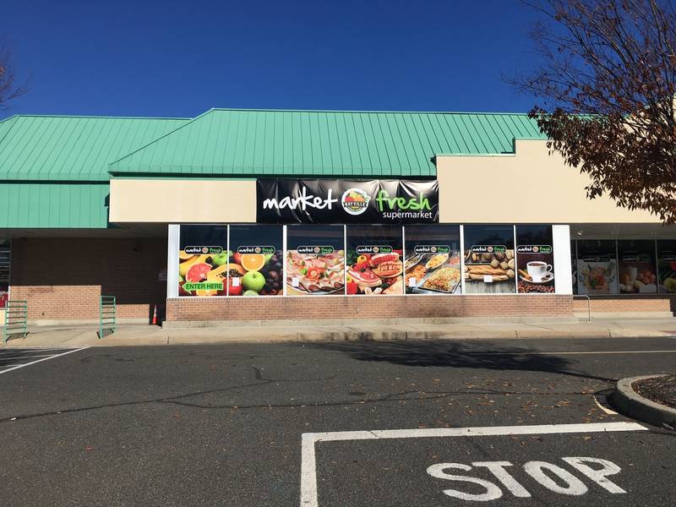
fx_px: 566
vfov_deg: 48.2
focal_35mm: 29
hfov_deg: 61.7
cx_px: 338
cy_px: 254
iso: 25
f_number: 2.2
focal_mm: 4.15
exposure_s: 1/3344
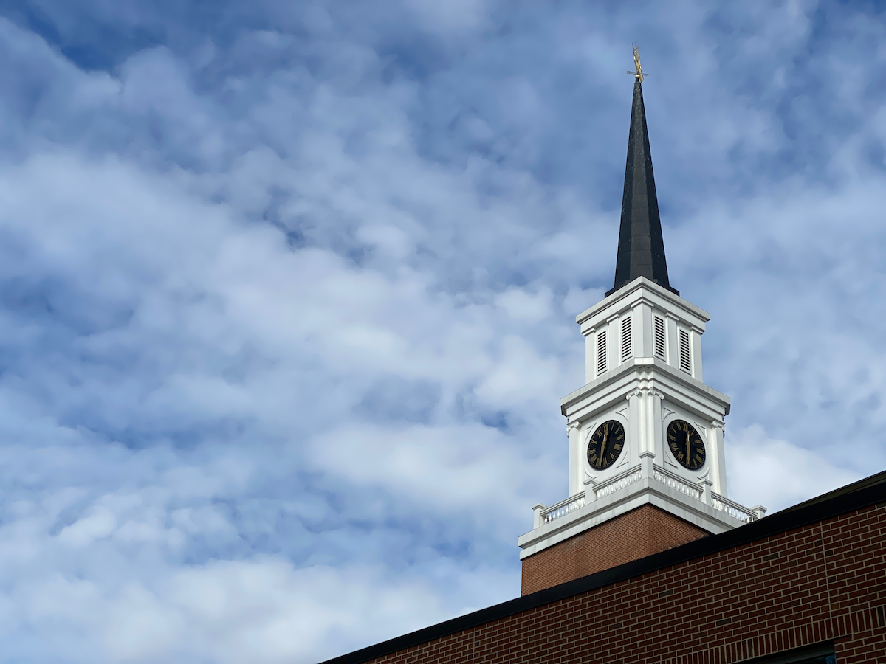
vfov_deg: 28.0
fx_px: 1331
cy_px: 332
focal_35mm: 52
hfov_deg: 36.8
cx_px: 443
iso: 20
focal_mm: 6
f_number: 2
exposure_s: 1/1996
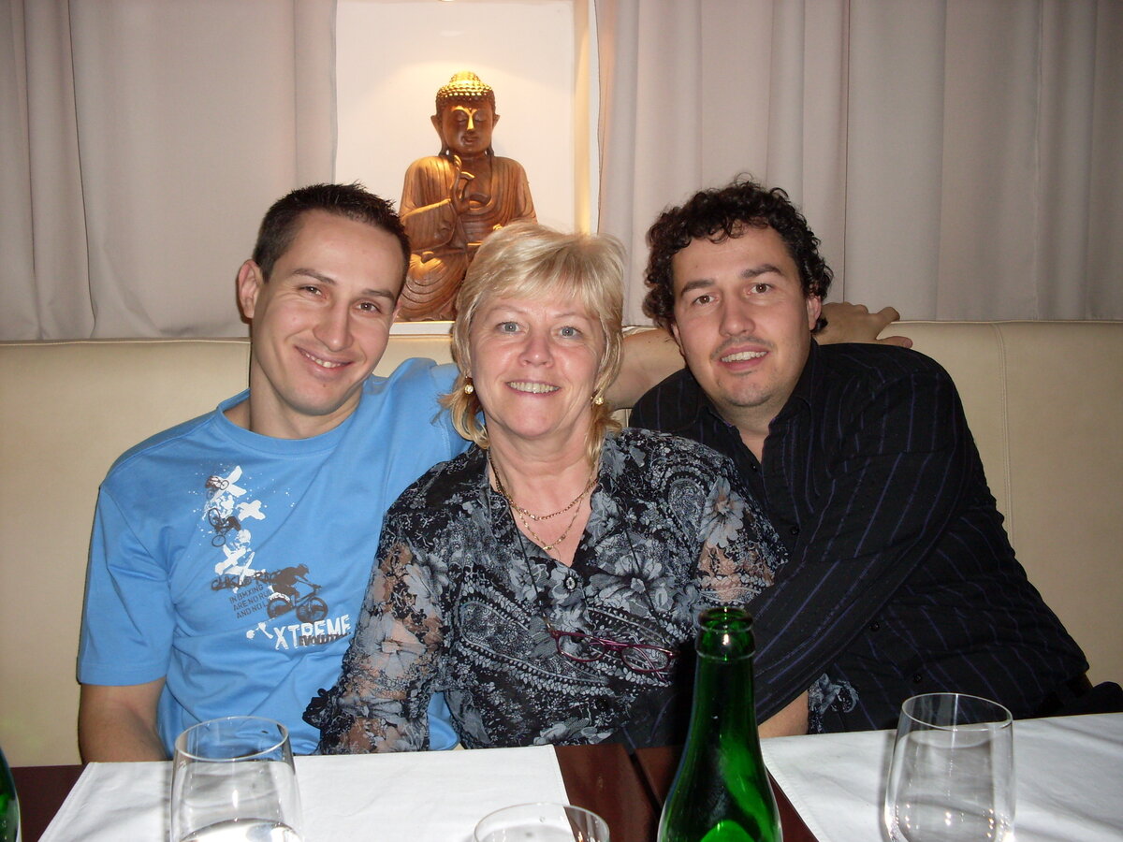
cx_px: 562
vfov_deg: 37.7
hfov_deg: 49.0
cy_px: 421
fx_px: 1233
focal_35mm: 38
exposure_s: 1/45
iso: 100
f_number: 2.8
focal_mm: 6.3
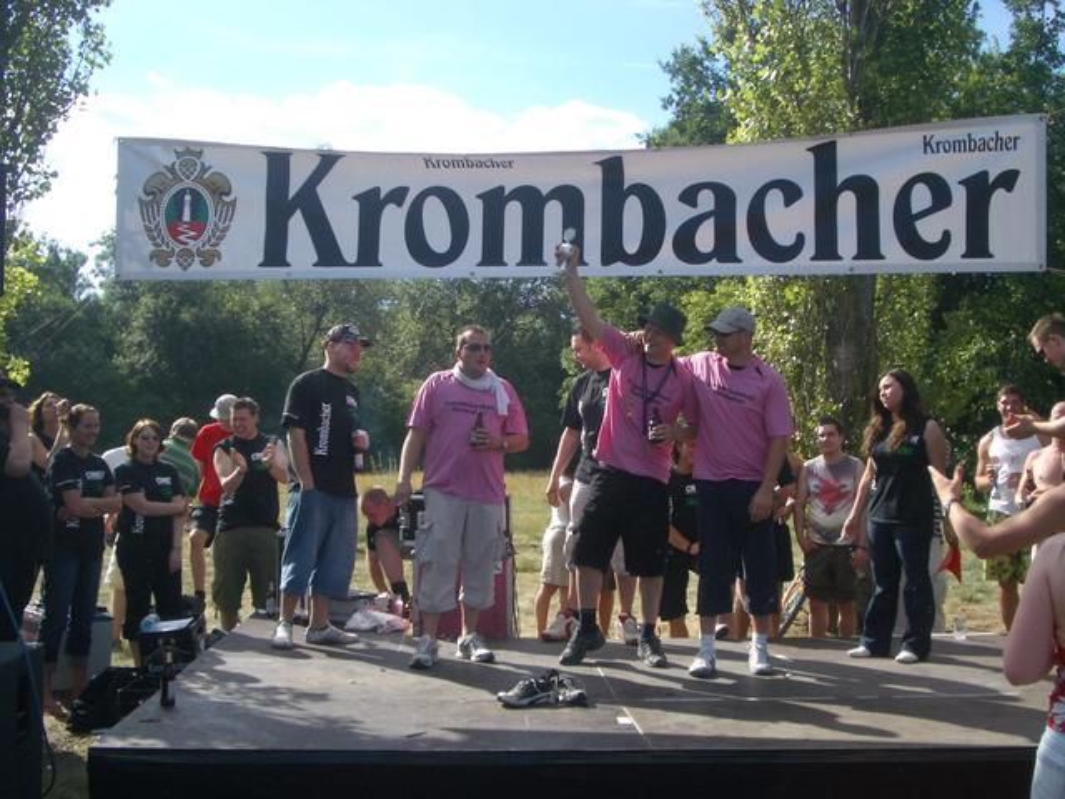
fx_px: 1261
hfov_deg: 45.8
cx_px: 532
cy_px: 400
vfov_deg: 35.1
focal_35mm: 41
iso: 50
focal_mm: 6.8
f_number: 4.6
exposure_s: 1/250
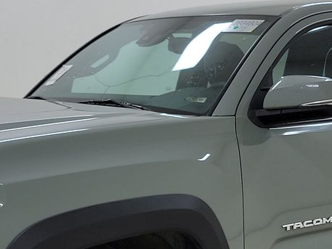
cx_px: 203
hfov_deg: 23.2
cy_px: 187
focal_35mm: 84
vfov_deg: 17.5
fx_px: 806
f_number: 1.8
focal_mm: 6.7
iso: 50
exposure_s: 1/119
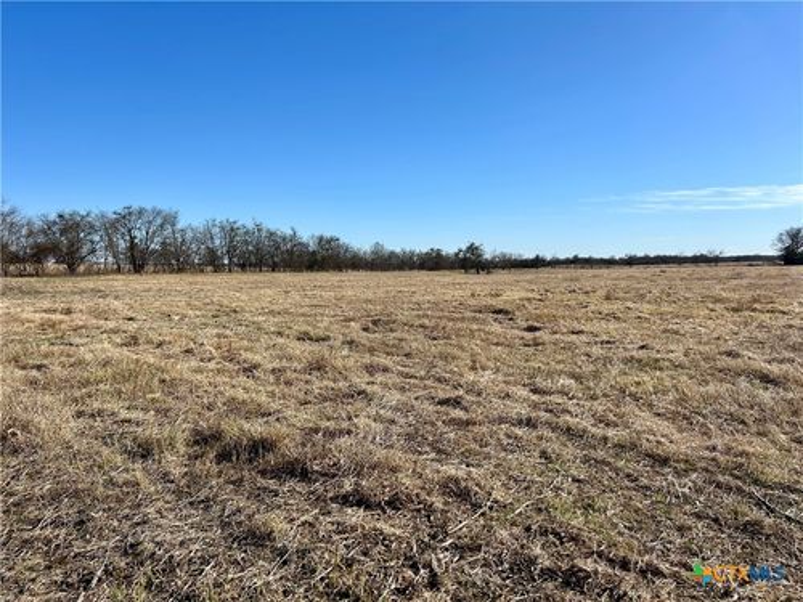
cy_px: 301
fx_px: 603
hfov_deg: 67.3
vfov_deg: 53.1
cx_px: 402
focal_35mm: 26
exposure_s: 1/5882
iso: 50
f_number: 1.5
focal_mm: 5.7
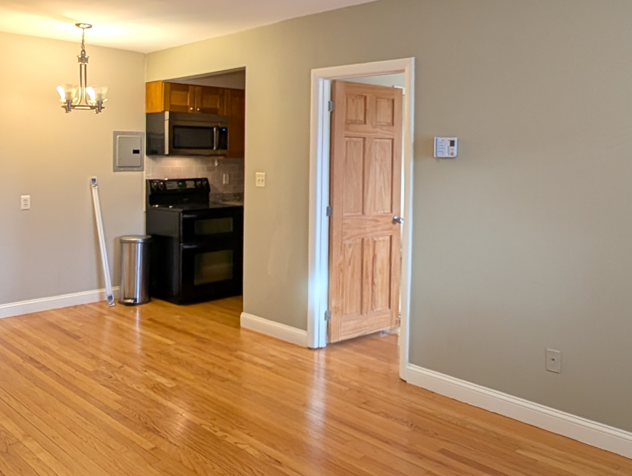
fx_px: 567
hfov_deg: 58.2
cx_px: 296
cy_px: 163
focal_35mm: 31
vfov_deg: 44.9
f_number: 1.95
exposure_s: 1/30
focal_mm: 2.23
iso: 71
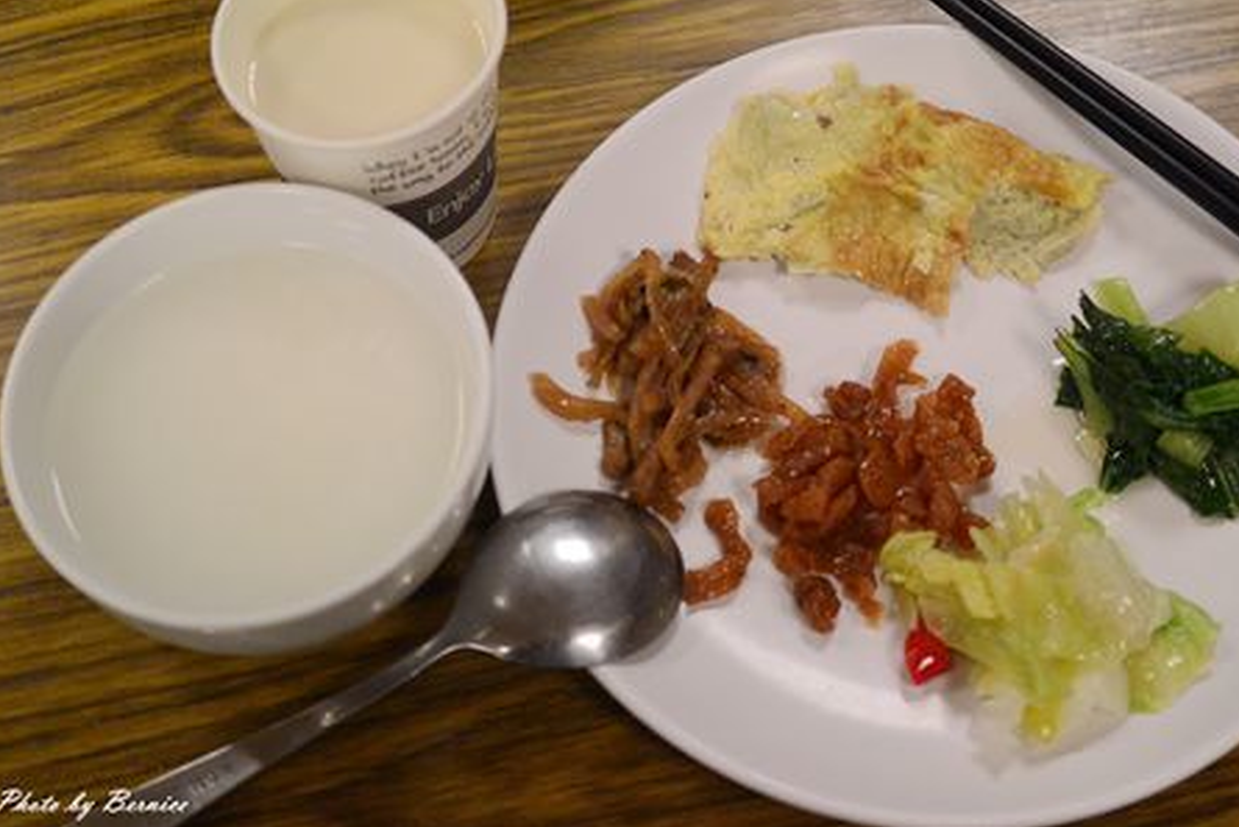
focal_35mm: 55
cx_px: 665
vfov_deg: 24.6
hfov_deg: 36.2
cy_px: 369
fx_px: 1893
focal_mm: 18.5
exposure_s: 1/250
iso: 280
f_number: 2
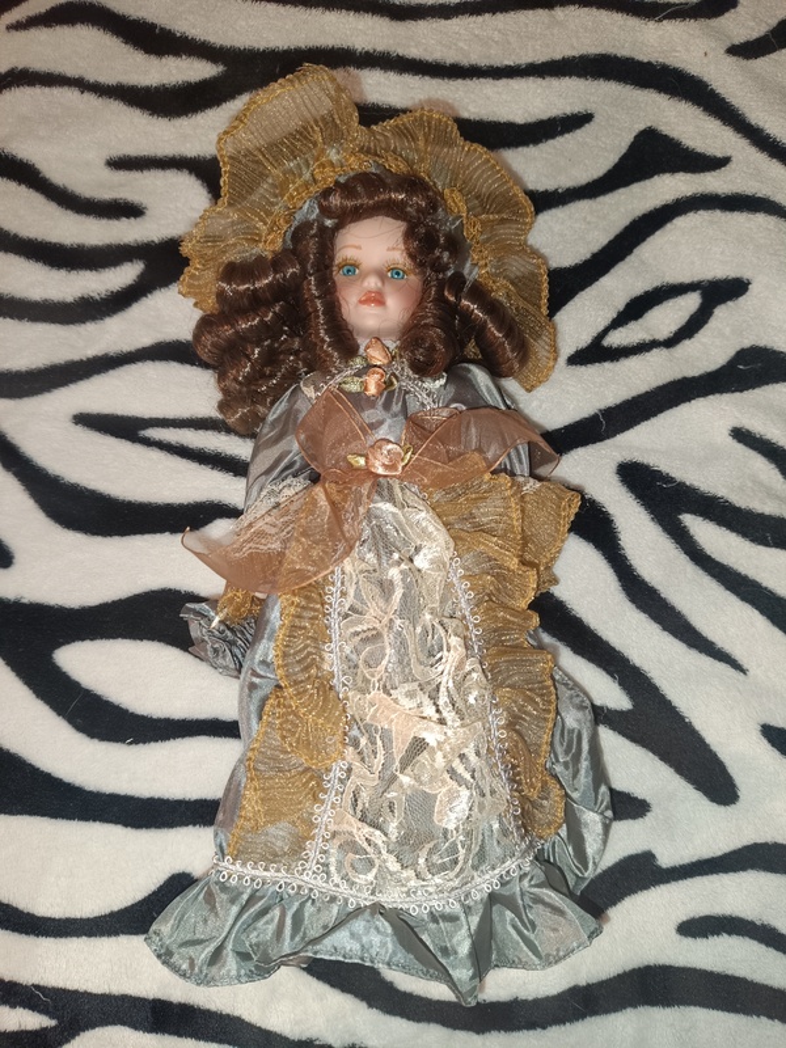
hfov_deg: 56.8
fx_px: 727
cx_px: 393
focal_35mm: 24
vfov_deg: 71.6
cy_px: 524
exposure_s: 1/33.3
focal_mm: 5.59
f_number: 1.88
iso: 634
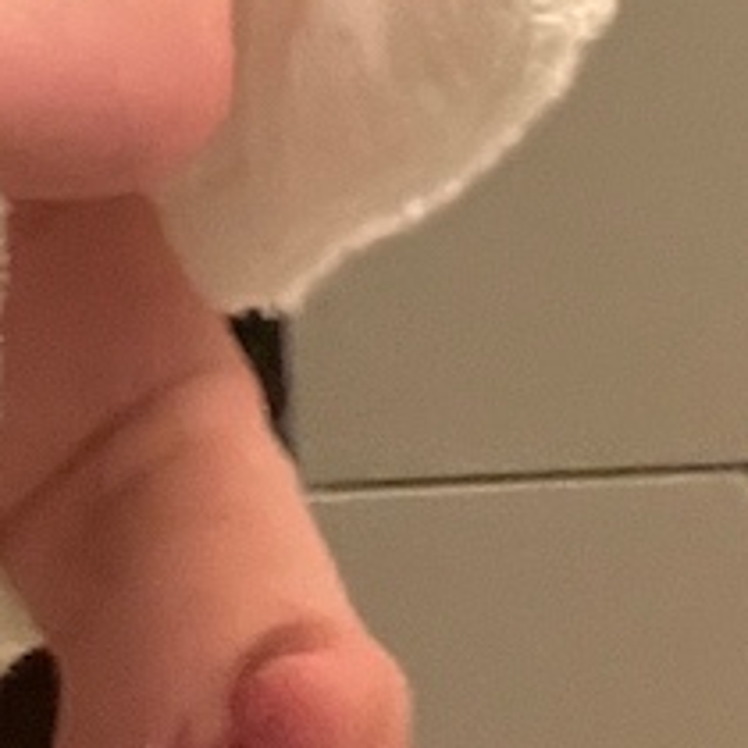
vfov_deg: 10.8
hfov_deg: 12.9
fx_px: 3300
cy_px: -1113
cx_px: 566
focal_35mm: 135
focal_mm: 2.71
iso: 1000
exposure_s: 1/15
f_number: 2.2
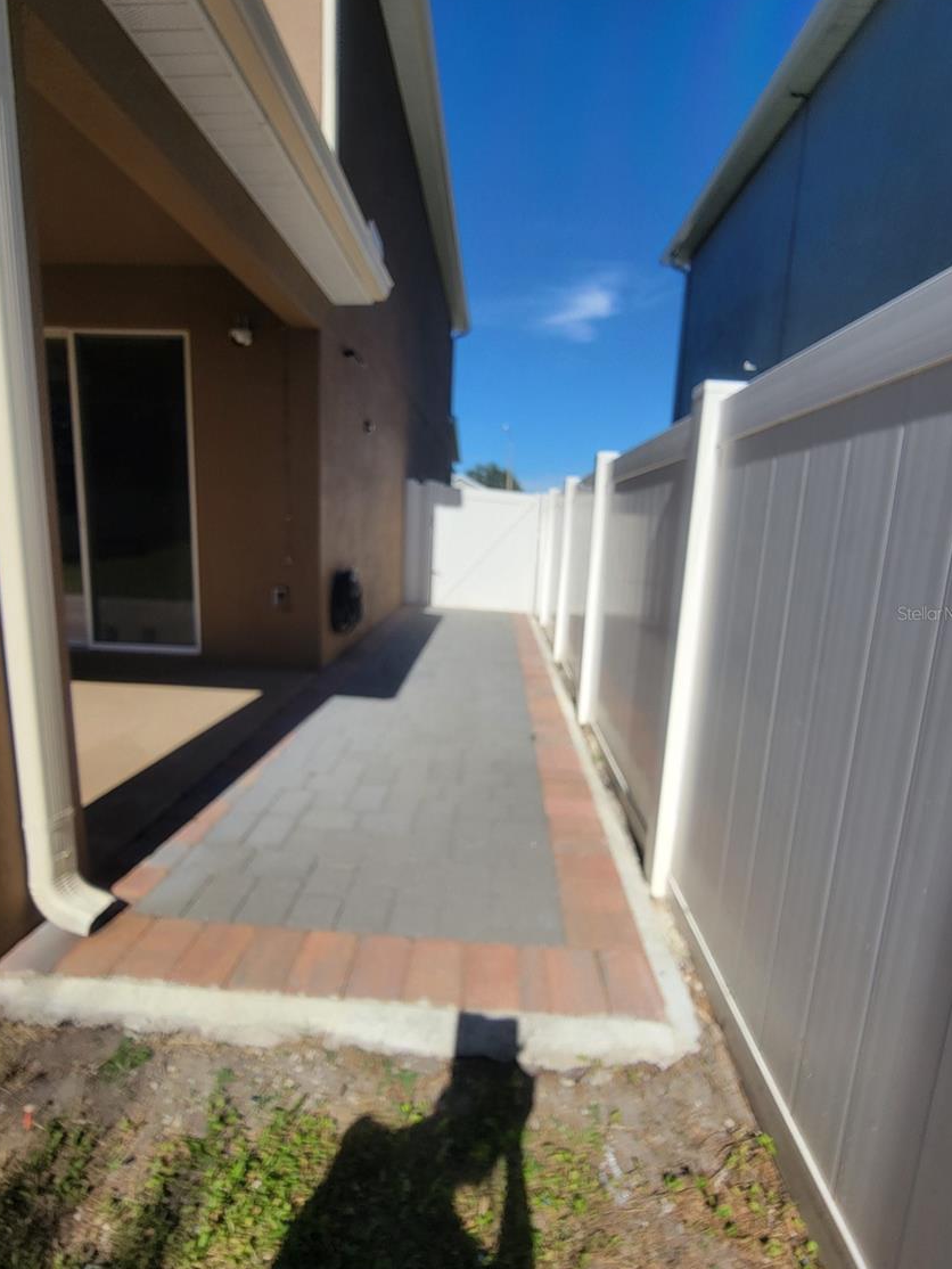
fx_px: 513
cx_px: 466
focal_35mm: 14
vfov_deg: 102.0
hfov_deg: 85.7
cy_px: 613
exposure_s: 1/1714
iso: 50
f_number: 2.2
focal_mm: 2.2
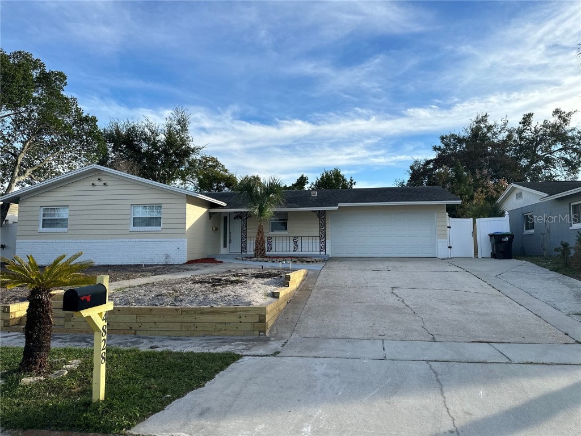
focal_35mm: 24
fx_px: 403
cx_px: 290
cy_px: 218
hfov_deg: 71.6
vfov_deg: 56.8
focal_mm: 6.86
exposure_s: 1/3155
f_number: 1.78
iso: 80
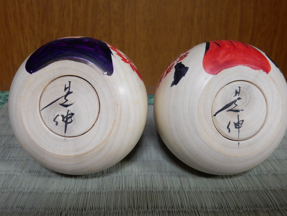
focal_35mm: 36
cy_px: 108
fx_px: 298
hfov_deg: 51.4
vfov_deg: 39.7
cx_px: 144
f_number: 4
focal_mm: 6.4
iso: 400
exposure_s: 1/15
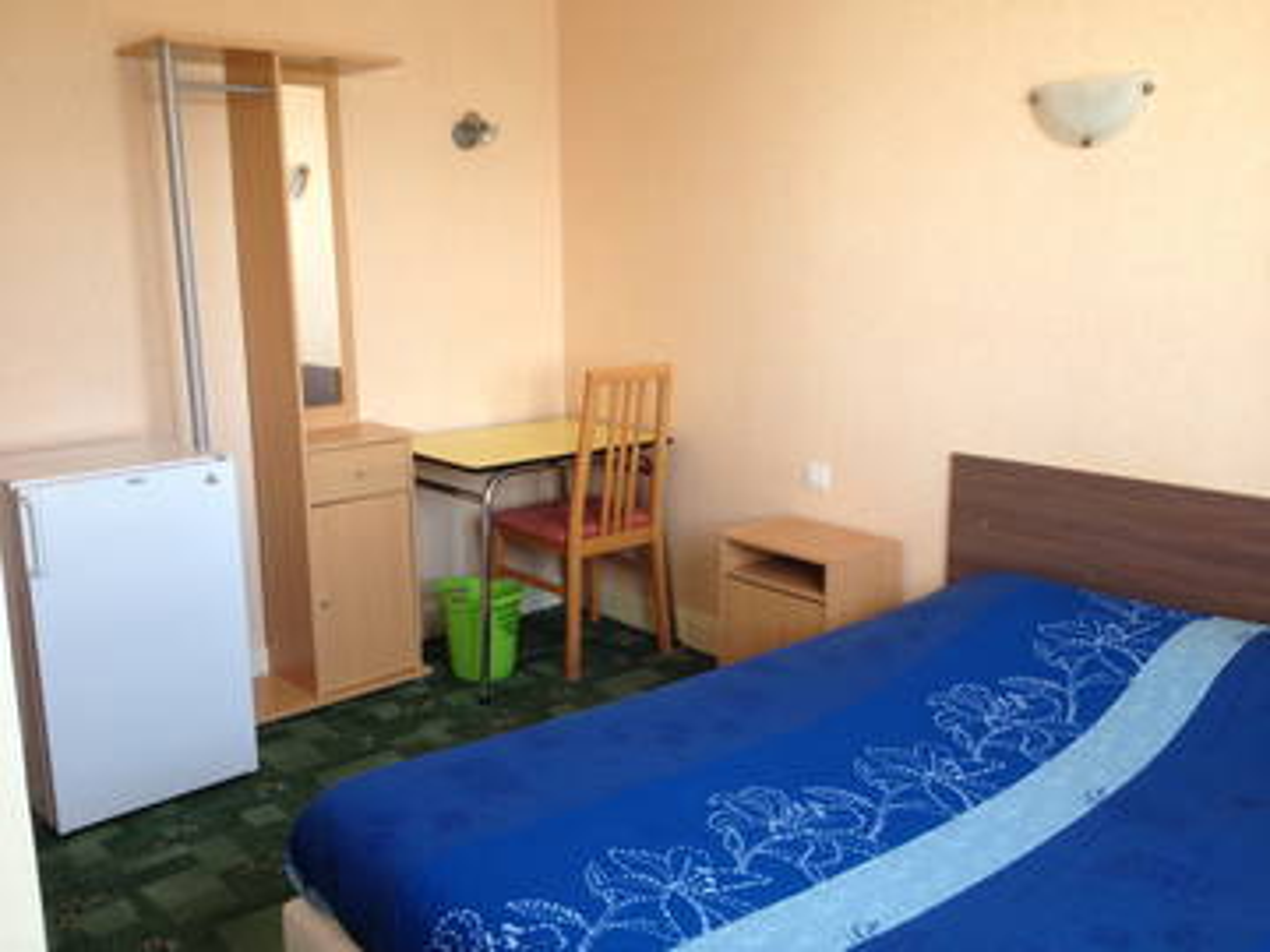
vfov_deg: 40.7
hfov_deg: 52.6
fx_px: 1284
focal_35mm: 35
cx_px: 635
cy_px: 476
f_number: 2.4
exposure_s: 1/20
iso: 64
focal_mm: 4.28
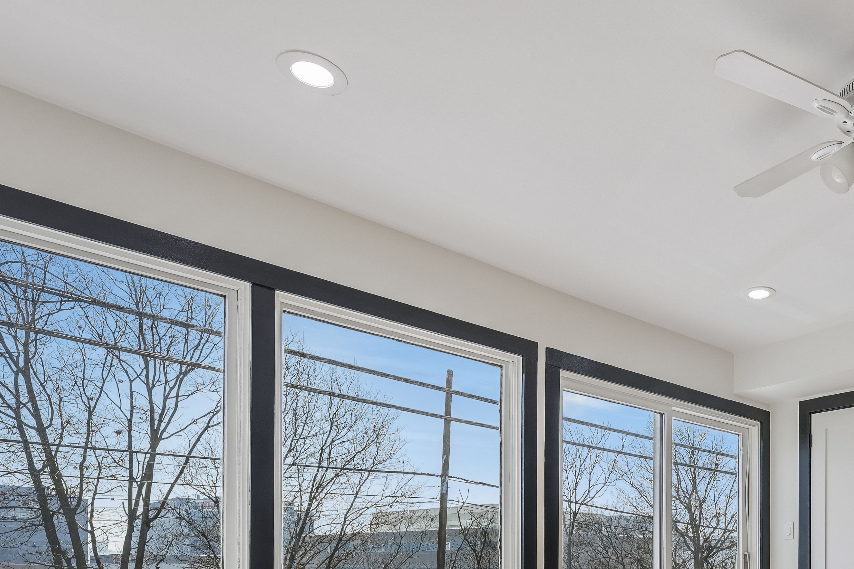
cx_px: 714
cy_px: 548
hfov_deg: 59.0
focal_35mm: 28
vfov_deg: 41.3
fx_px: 664
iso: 100
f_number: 10
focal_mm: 14
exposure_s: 1/100
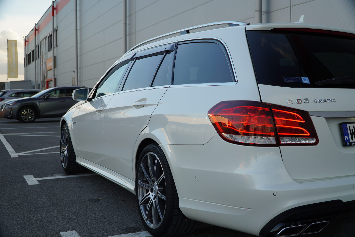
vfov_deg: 35.5
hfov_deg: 51.3
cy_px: 118
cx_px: 178
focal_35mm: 38
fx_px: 370
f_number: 4
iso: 125
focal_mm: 25
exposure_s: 1/160
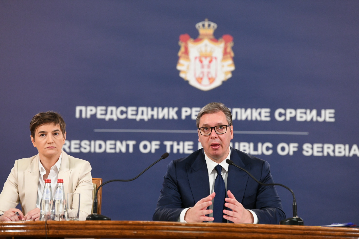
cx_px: 180
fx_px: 1496
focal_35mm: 150
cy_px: 120
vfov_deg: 9.1
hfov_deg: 13.7
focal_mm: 150
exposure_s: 1/200
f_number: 3.5
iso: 4000
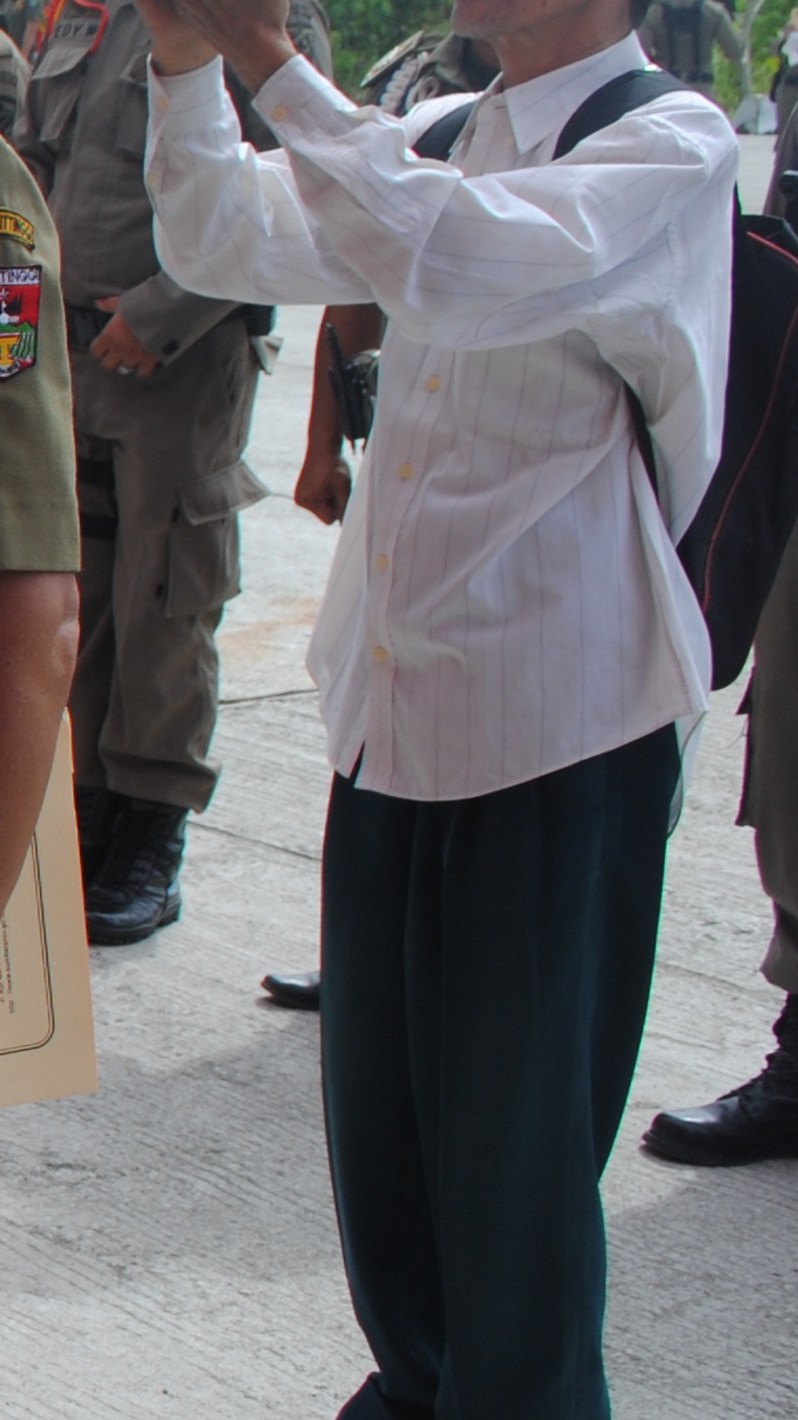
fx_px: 3049
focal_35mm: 81
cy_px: 733
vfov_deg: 26.2
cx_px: -1196
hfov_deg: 11.8
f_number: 7.1
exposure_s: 1/200
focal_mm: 18
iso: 100
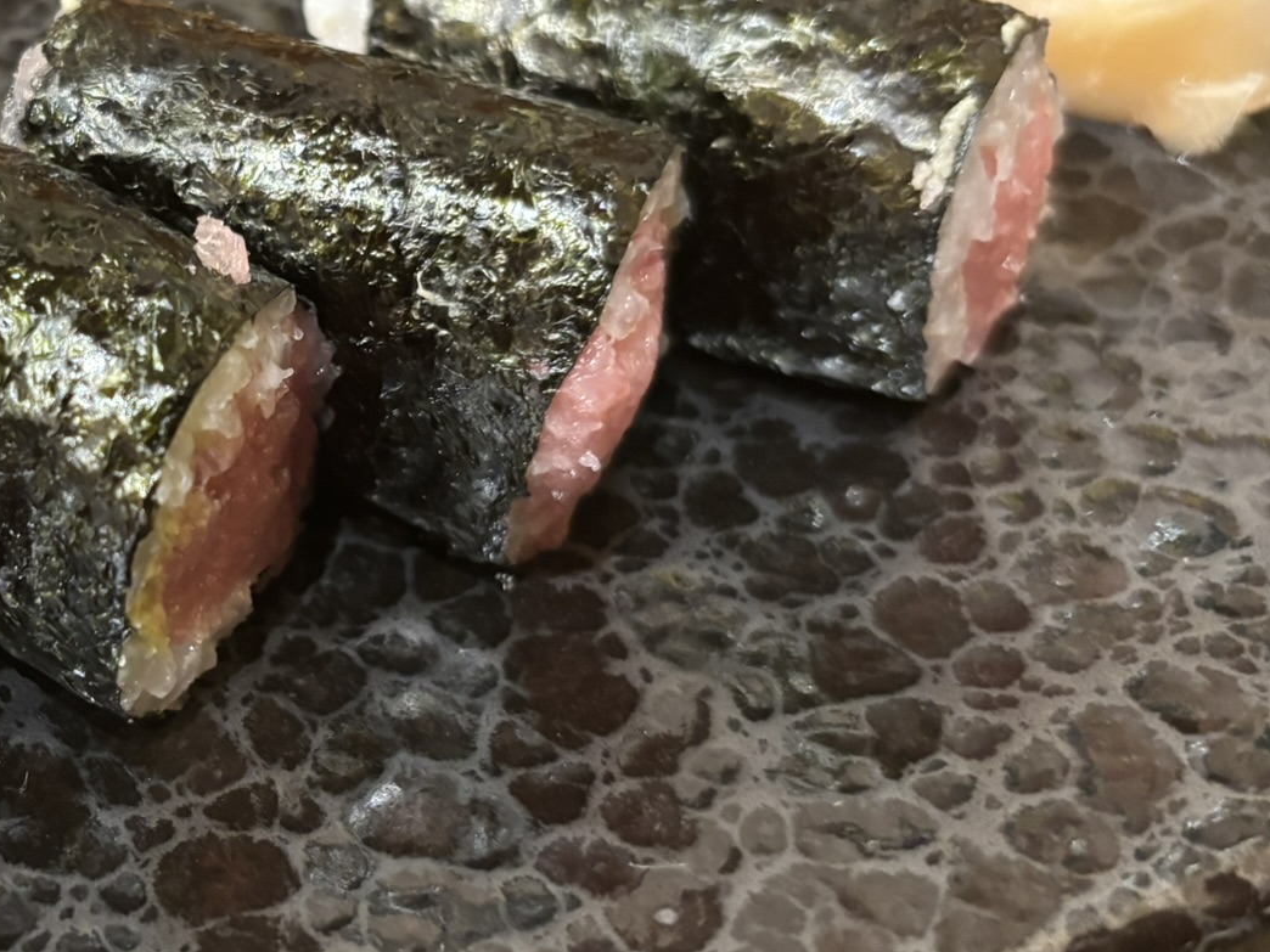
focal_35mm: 51
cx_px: 163
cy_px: 399
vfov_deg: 28.5
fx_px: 1871
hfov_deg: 35.6
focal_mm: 5.96
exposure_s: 1/40
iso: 500
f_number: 1.6
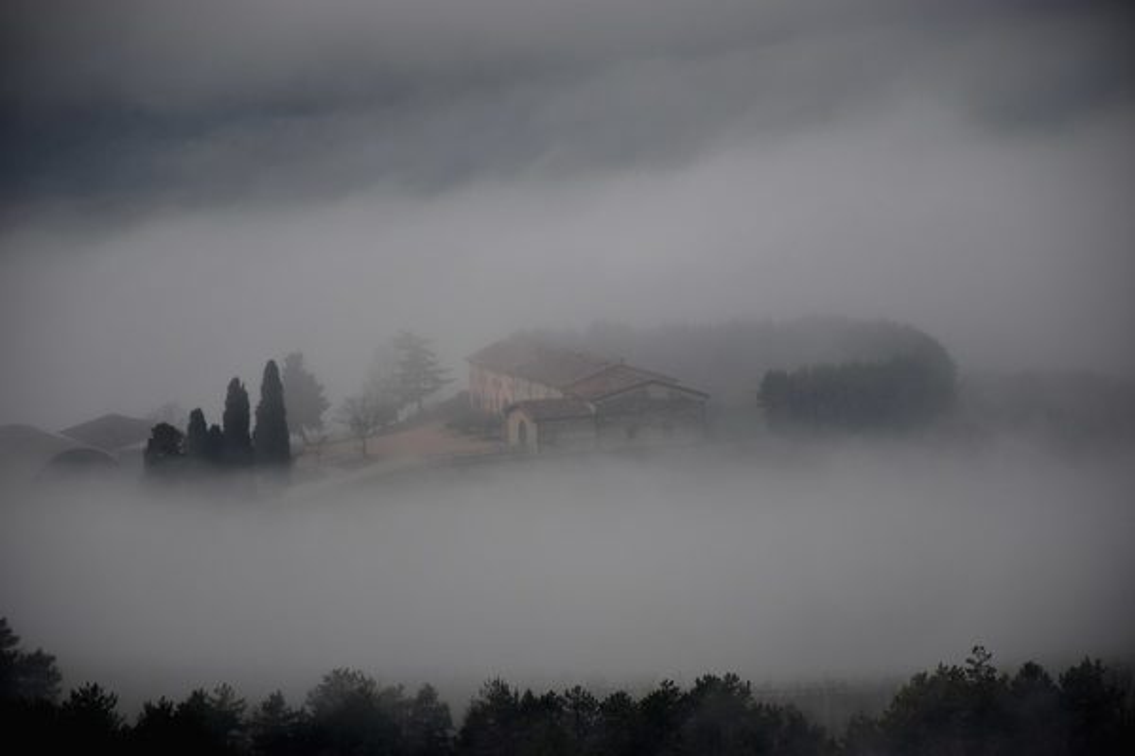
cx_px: 568
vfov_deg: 6.5
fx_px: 6620
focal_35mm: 210
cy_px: 378
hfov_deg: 9.8
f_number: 5.6
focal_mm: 140
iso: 125
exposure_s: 1/100
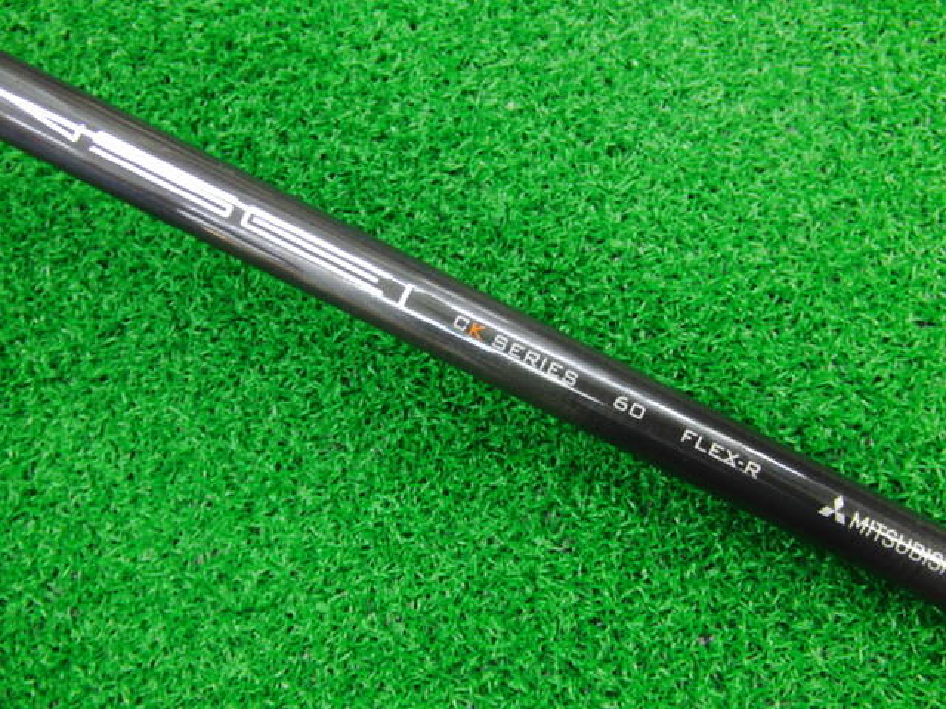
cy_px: 354
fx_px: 1011
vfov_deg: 38.7
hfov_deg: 50.1
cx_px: 473
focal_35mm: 37
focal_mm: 6.42
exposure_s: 1/25
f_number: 3.6
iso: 400
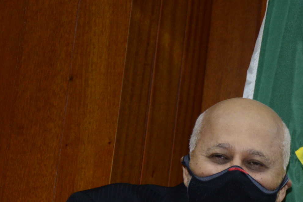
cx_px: 412
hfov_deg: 11.3
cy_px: 285
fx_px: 1490
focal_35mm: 177
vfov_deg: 7.6
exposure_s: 1/125
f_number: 5
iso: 2500
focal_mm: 58
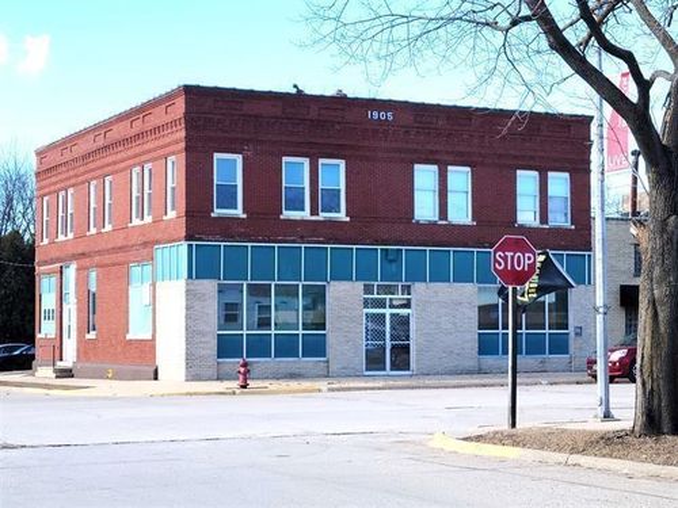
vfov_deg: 49.7
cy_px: 254
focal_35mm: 28
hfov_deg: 63.4
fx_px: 548
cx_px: 339
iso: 25
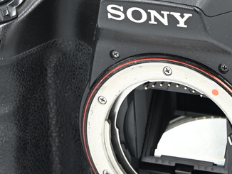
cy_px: 78
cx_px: 182
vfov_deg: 6.7
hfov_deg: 8.9
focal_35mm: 221
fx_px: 1482
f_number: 13
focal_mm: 75
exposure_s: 1/15
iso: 200
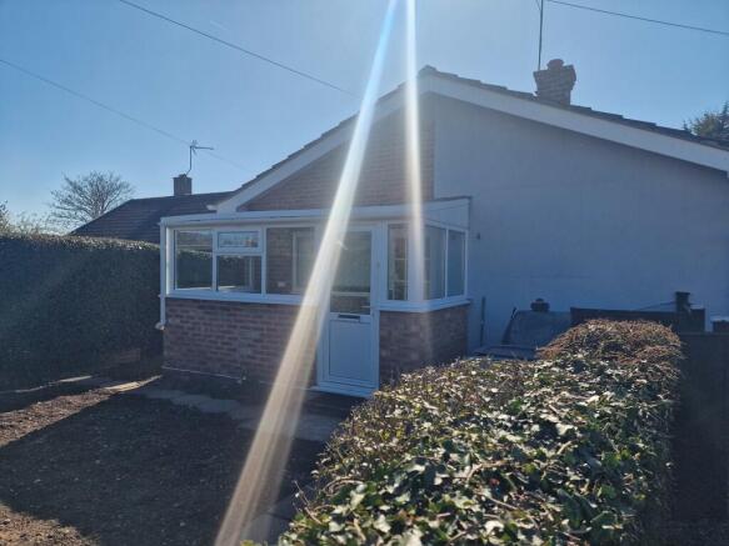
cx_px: 364
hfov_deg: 73.9
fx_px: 484
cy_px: 273
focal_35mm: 23
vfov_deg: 58.9
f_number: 1.8
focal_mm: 6.4
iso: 50
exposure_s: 1/1712
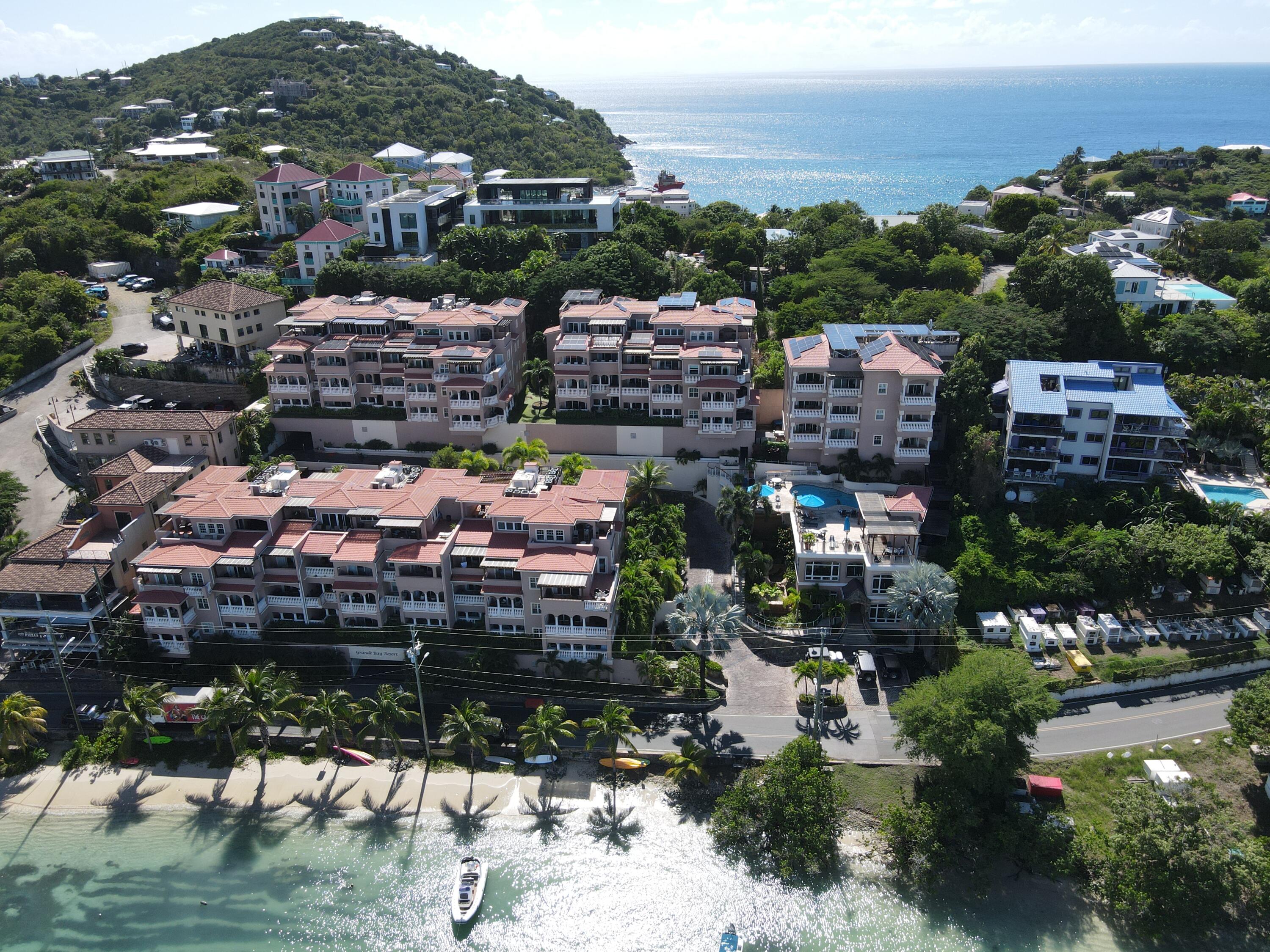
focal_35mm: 24
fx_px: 881
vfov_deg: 56.8
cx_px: 635
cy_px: 476
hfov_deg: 71.6
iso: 100
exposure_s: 1/500
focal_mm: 4.5
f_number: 2.8
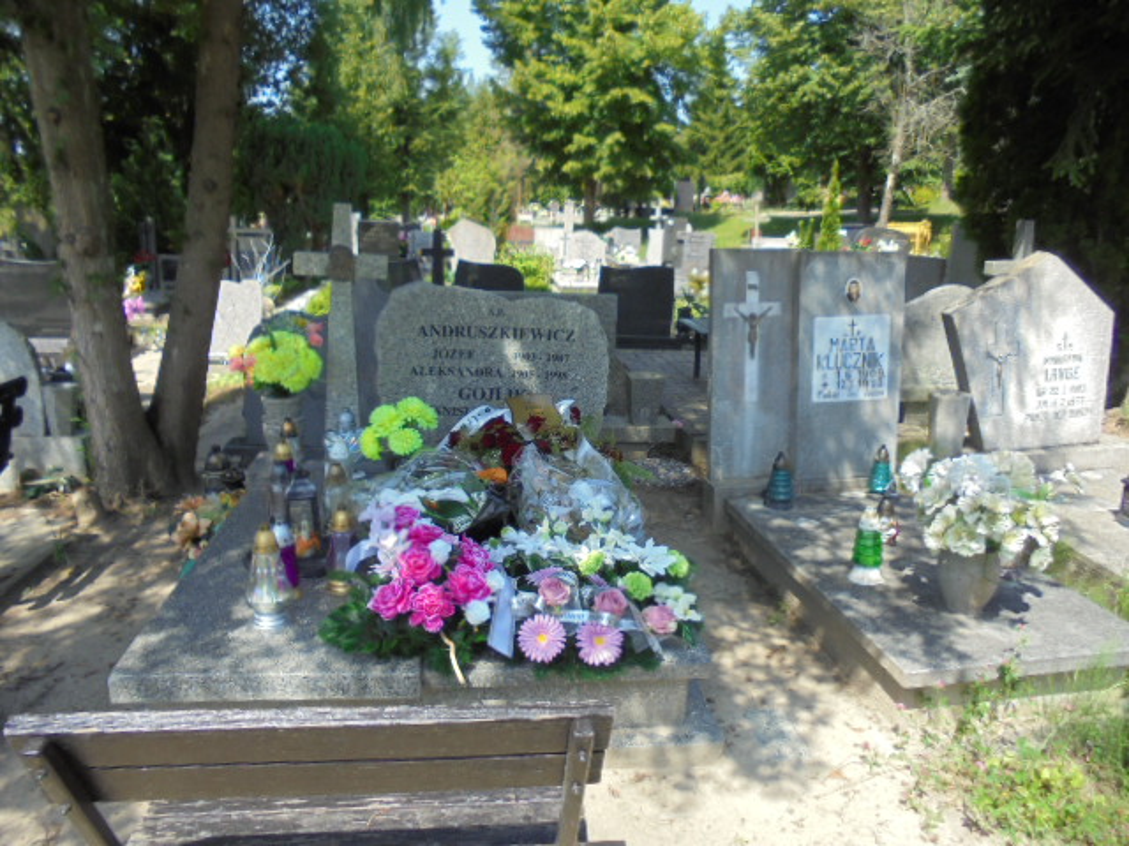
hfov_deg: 67.3
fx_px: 848
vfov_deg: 53.1
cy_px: 423
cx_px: 564
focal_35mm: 26
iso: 100
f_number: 3.5
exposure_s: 1/400
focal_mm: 4.6
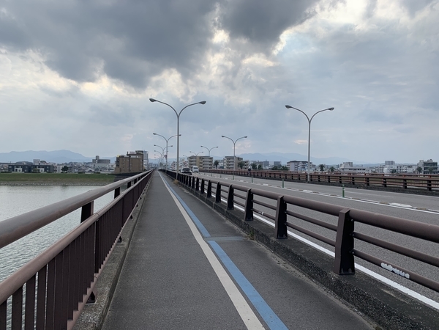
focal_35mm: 26
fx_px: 330
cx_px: 220
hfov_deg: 67.3
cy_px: 165
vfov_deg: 53.1
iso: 25
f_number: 1.8
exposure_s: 1/1916
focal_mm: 4.25
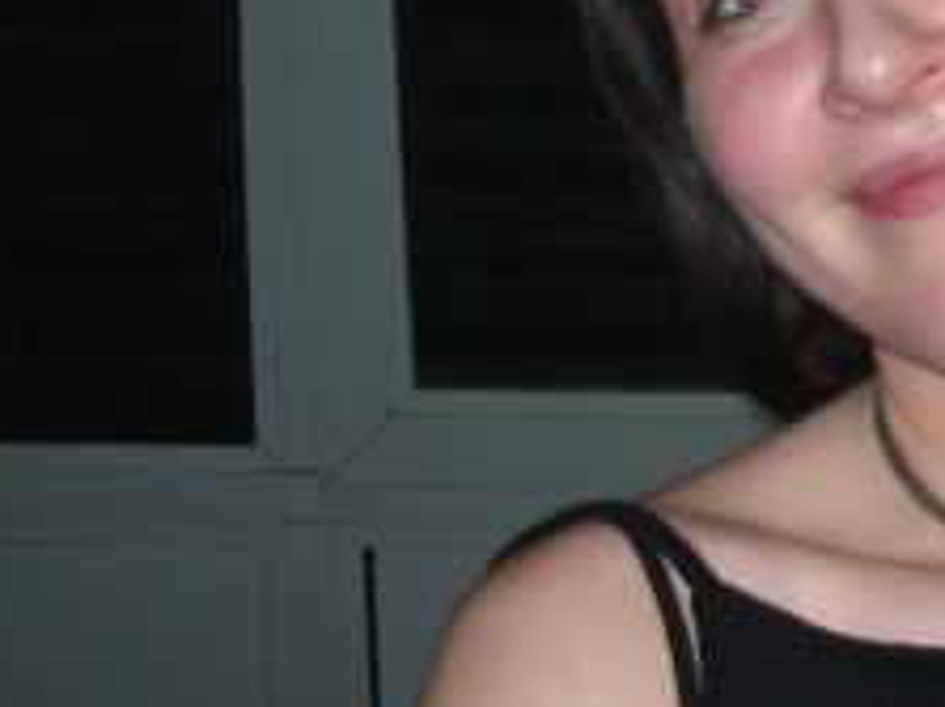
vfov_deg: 13.5
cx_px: 962
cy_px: 152
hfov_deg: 17.6
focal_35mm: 109
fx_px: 2974
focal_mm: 5.8
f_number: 2.6
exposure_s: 1/60
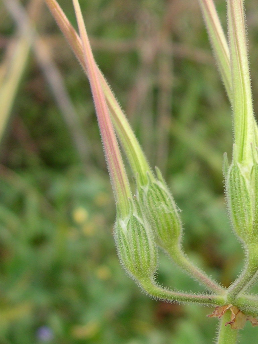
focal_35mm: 74
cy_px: 90
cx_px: 246
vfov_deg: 26.0
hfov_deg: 19.4
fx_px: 736
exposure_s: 1/255
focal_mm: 8
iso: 100
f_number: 2.8
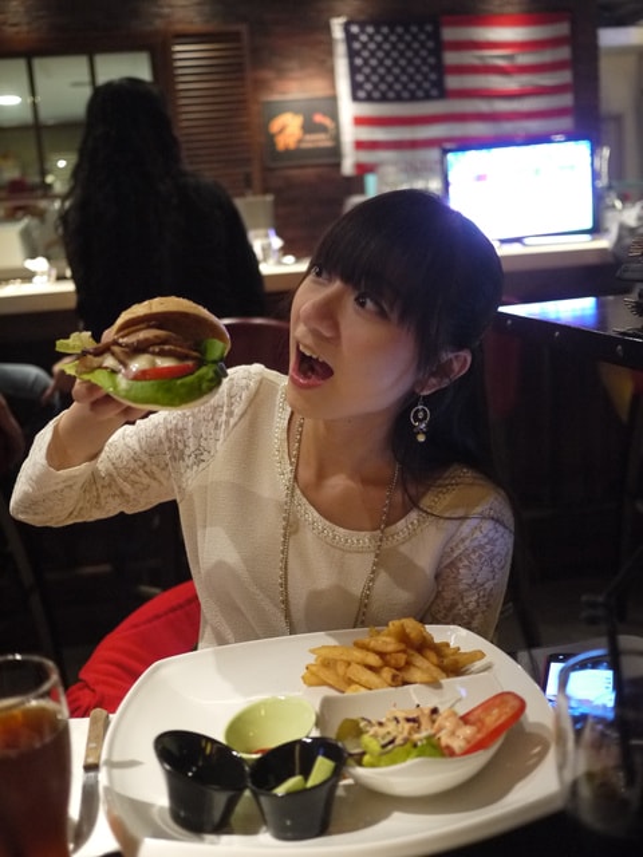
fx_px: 991
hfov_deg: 36.0
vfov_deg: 46.8
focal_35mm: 40
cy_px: 428
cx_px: 322
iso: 800
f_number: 1.7
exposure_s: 1/50
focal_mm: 20
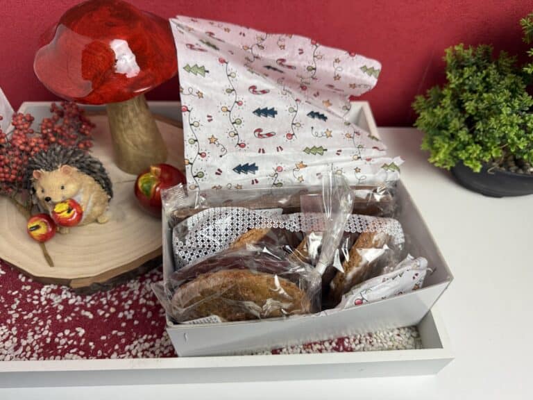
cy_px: 200
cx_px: 266
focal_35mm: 24
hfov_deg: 71.6
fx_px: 370
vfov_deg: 56.8
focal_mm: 6.76
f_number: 1.78
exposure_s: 1/100
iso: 125
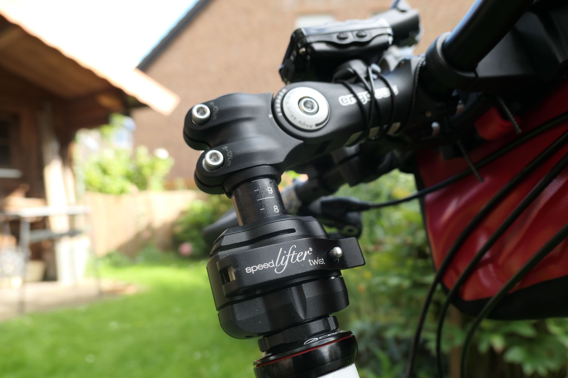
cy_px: 189
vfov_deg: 46.4
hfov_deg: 65.5
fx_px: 442
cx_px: 284
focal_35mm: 28
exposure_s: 1/200
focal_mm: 10.2
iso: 125
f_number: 2.8
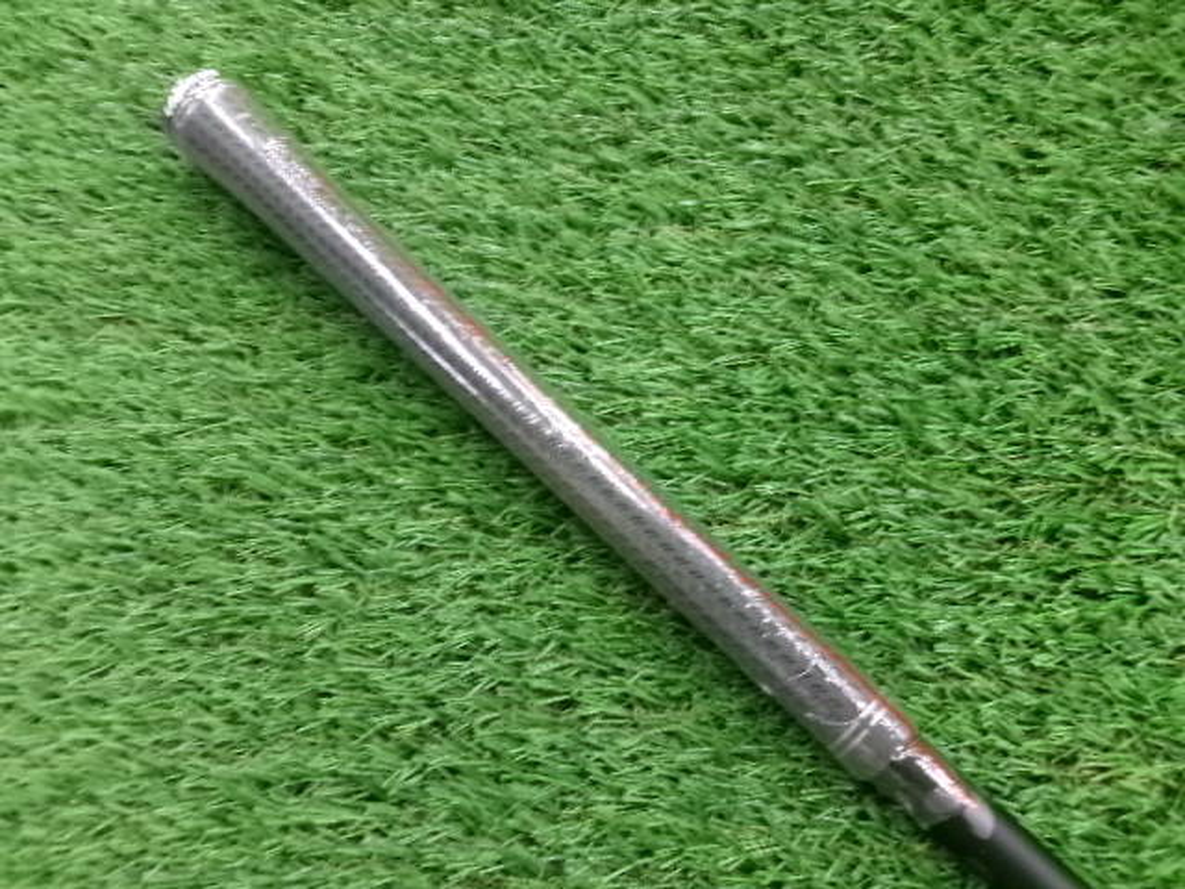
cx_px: 592
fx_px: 959
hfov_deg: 63.4
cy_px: 444
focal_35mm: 28
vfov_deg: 49.7
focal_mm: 5.1
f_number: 3.9
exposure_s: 1/34
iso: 800
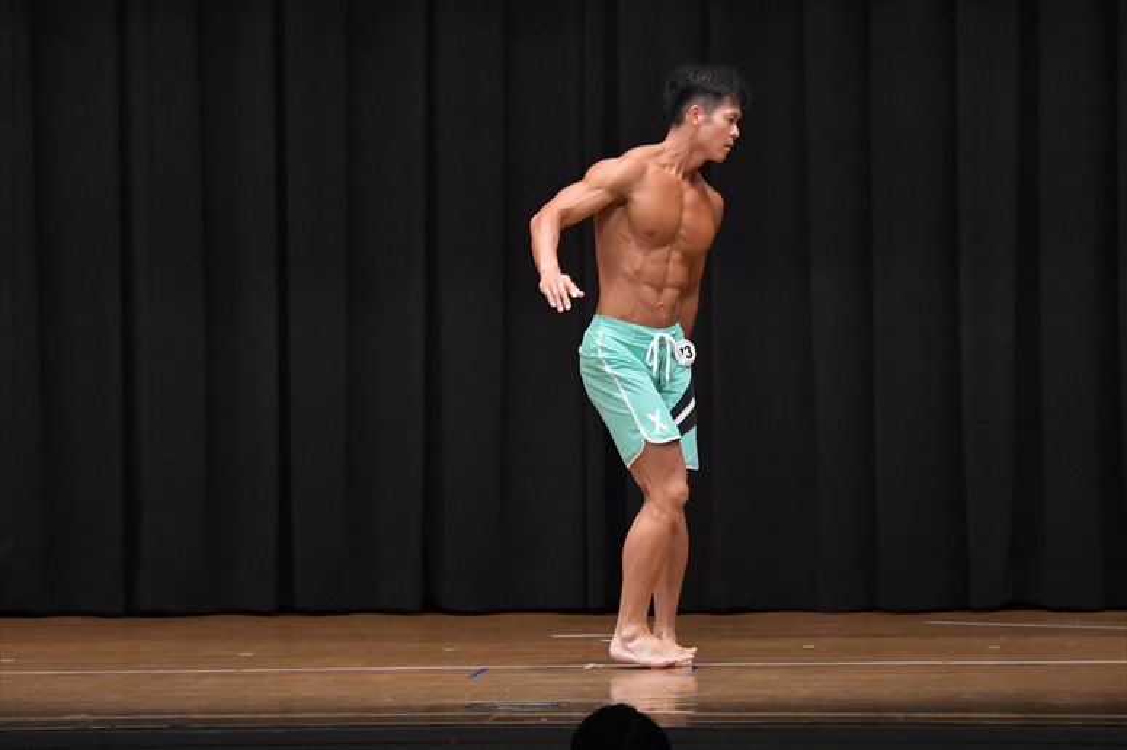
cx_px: 564
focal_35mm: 225
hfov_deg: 9.2
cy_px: 375
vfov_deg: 6.1
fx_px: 7040
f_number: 5.6
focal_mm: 150
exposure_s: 1/400
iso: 6400
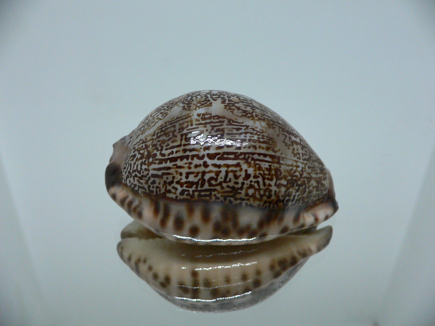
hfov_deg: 52.6
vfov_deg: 40.7
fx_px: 440
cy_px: 163
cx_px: 218
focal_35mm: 35
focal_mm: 4.6
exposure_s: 1/50
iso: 200
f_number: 2.8
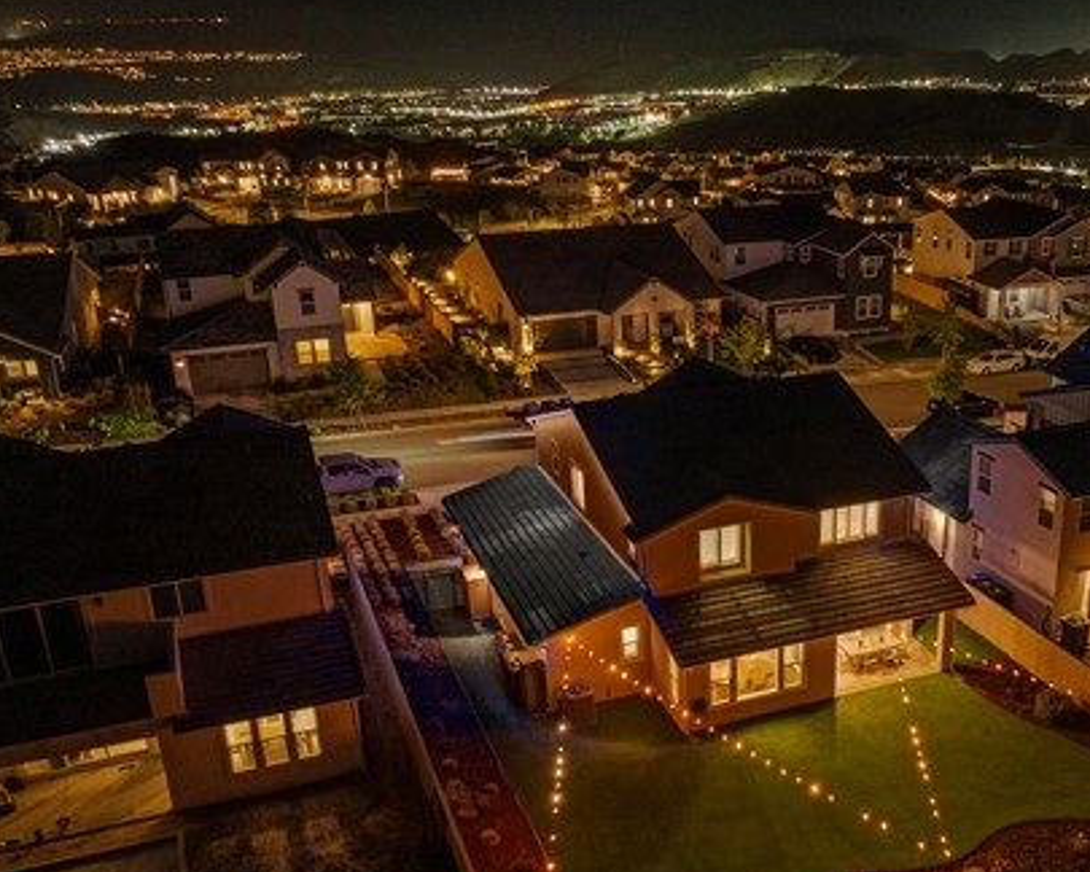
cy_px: 523
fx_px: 1194
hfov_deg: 48.1
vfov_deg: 40.0
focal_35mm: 37
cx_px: 746
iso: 800
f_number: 2.8
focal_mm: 12.29
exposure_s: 1/2.5
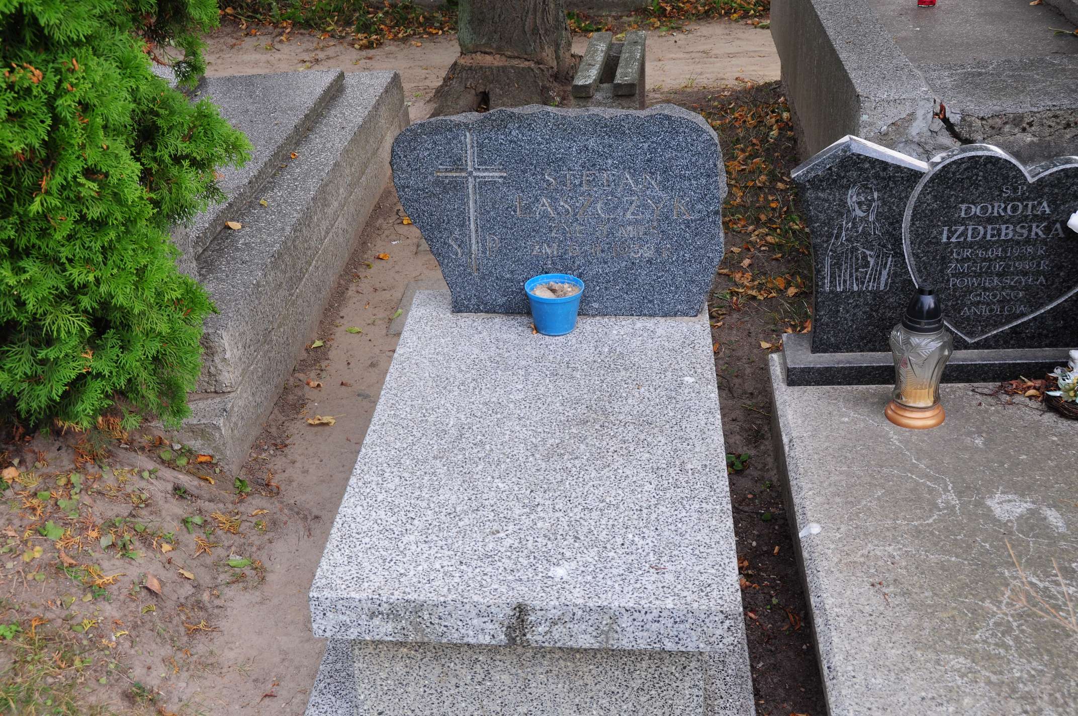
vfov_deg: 32.9
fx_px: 1211
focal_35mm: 40
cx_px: 539
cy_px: 358
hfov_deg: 48.0
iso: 250
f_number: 7.1
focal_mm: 27
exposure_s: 1/100
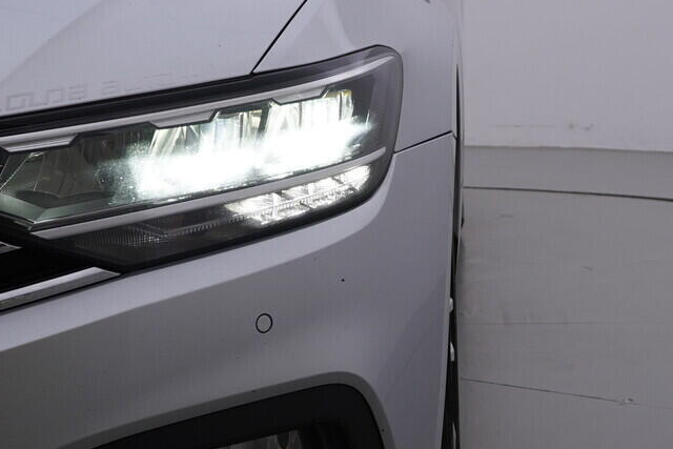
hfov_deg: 24.8
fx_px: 1514
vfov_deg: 16.9
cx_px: 480
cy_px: 232
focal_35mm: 81
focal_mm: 24
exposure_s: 1/125
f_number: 5.6
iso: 125
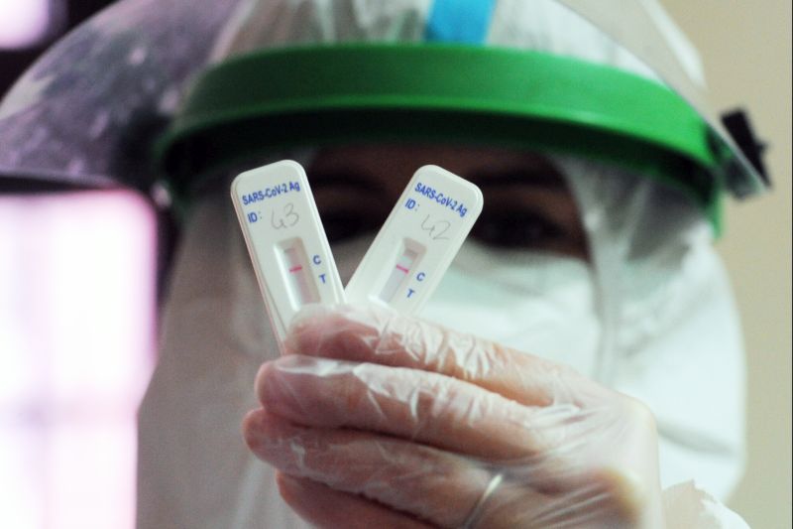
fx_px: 4404
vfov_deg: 6.9
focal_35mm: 200
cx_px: 396
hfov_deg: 10.3
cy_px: 264
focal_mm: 200
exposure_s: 1/60
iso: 2500
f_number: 9
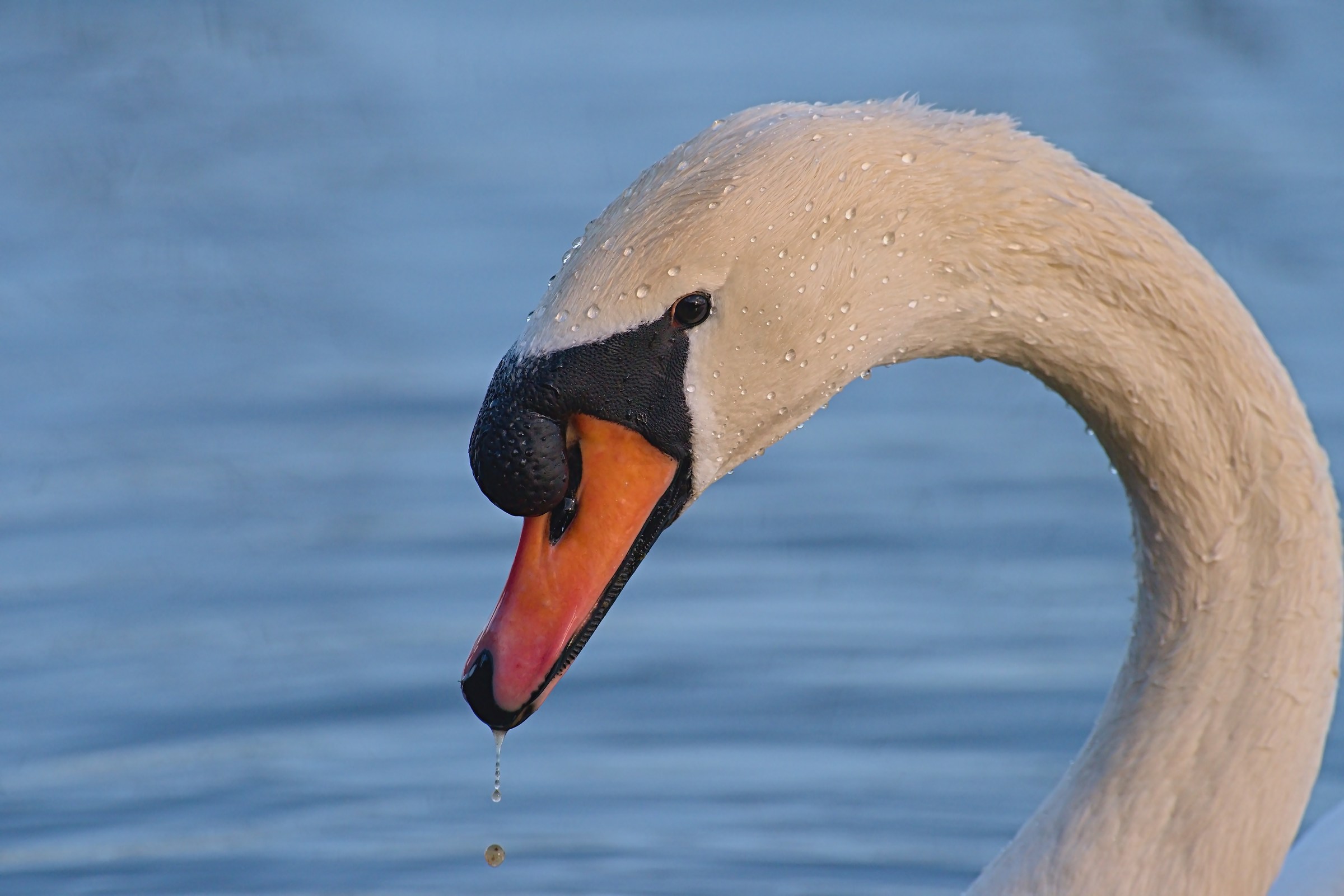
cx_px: 672
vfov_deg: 2.3
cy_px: 448
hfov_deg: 3.4
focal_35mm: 600
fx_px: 22403
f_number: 9
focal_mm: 600
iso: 800
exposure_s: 1/1600
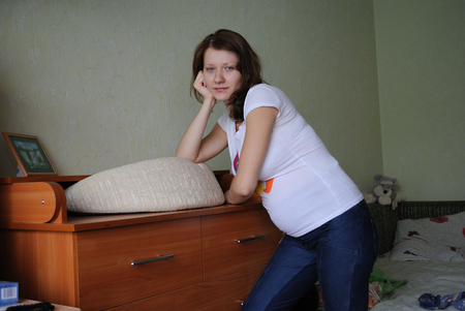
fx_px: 543
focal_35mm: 42
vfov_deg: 32.0
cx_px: 232
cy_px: 156
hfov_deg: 46.4
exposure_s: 1/20
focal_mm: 28
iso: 400
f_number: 4.5
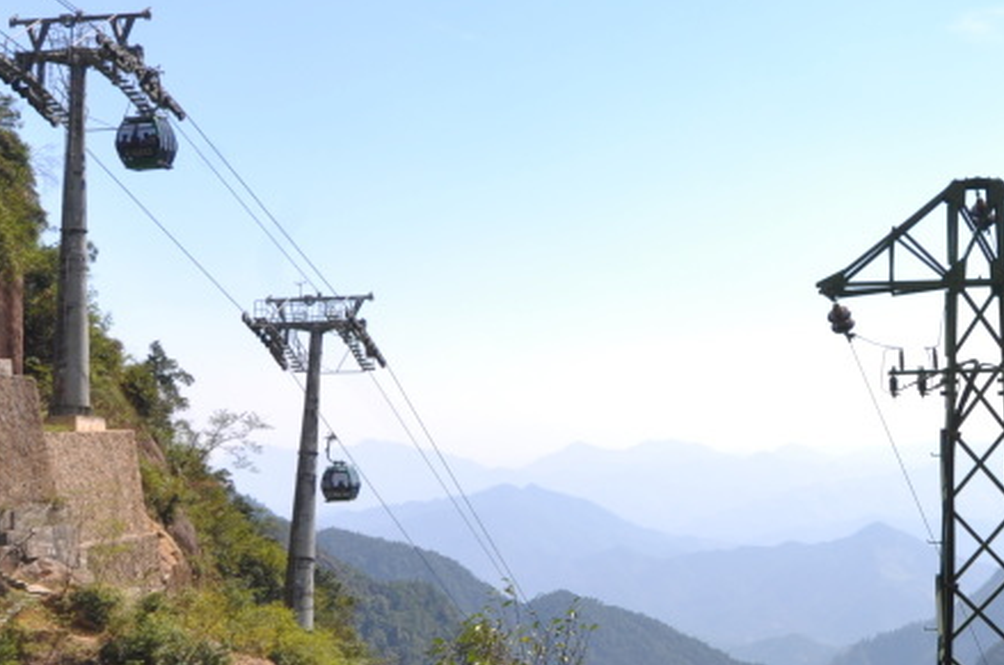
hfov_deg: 30.8
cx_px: 862
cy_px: 400
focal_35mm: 63
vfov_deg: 21.5
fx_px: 1754
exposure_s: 1/125
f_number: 11
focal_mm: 18
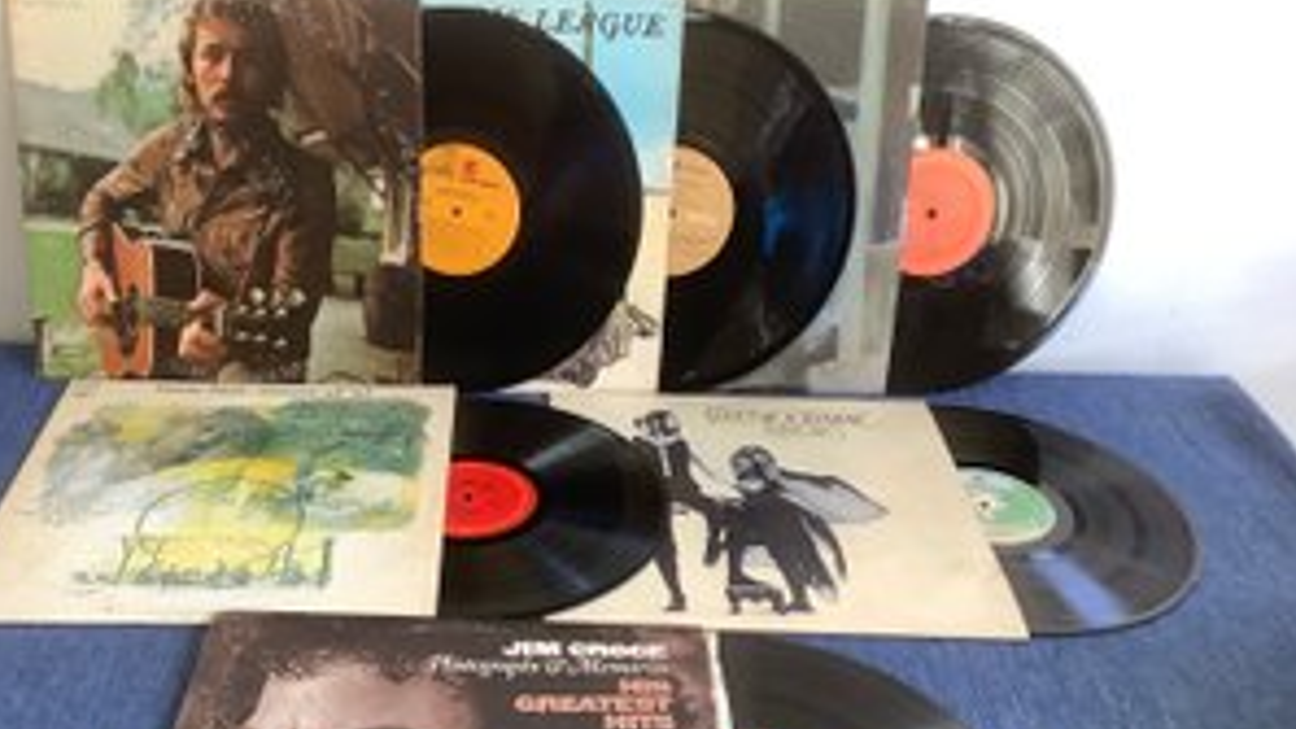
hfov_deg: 51.4
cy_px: 513
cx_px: 556
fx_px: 1340
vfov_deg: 30.1
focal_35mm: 39
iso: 80
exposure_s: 1/60
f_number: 2.4
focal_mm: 3.3
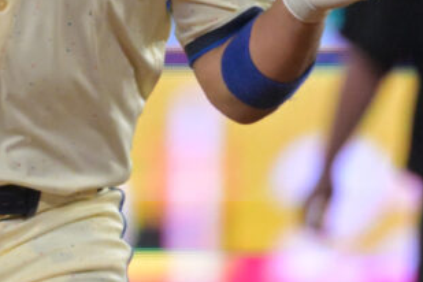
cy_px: -175
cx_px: -23
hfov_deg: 1.0
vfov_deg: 0.7
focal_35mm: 1989
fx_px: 23369
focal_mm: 400
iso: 4000
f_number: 4
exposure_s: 1/2000
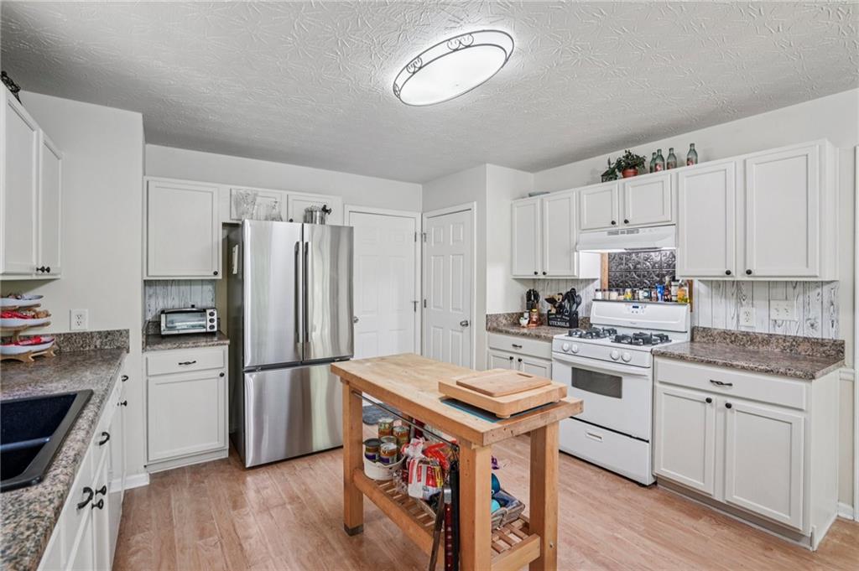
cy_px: 286
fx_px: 381
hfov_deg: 96.8
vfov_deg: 73.7
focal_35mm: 16
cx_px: 430
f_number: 8
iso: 400
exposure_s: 1/5
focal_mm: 16
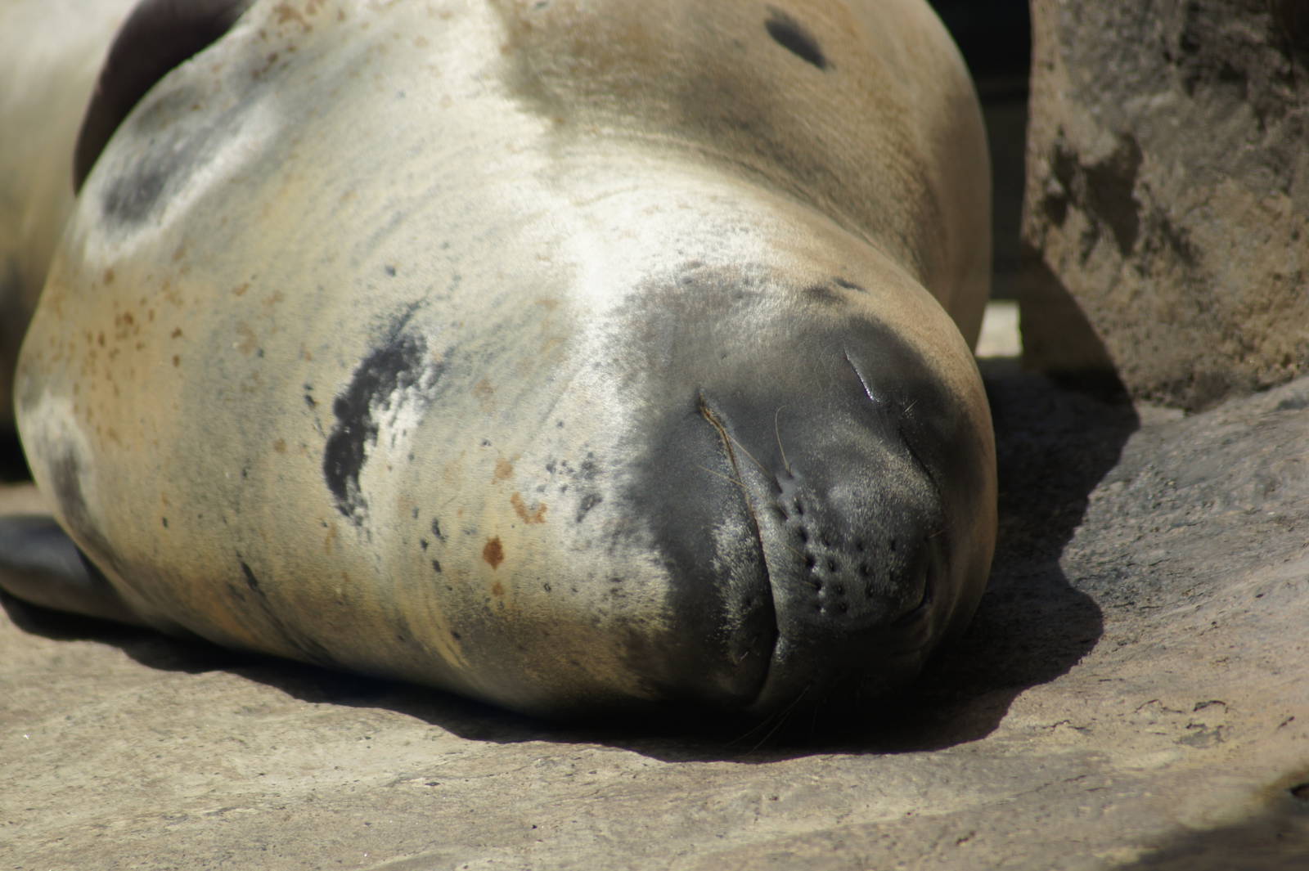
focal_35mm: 450
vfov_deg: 3.1
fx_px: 16353
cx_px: 654
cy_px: 436
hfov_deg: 4.6
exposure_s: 1/500
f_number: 5.6
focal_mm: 300
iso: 100
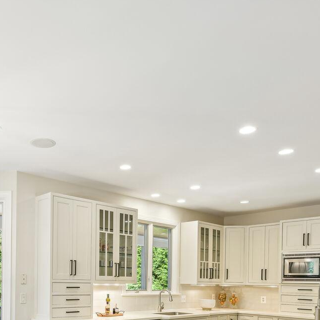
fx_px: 335
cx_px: 59
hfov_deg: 47.9
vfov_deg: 46.5
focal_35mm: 32
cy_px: 284
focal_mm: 14
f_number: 9
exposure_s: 1/10
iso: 200
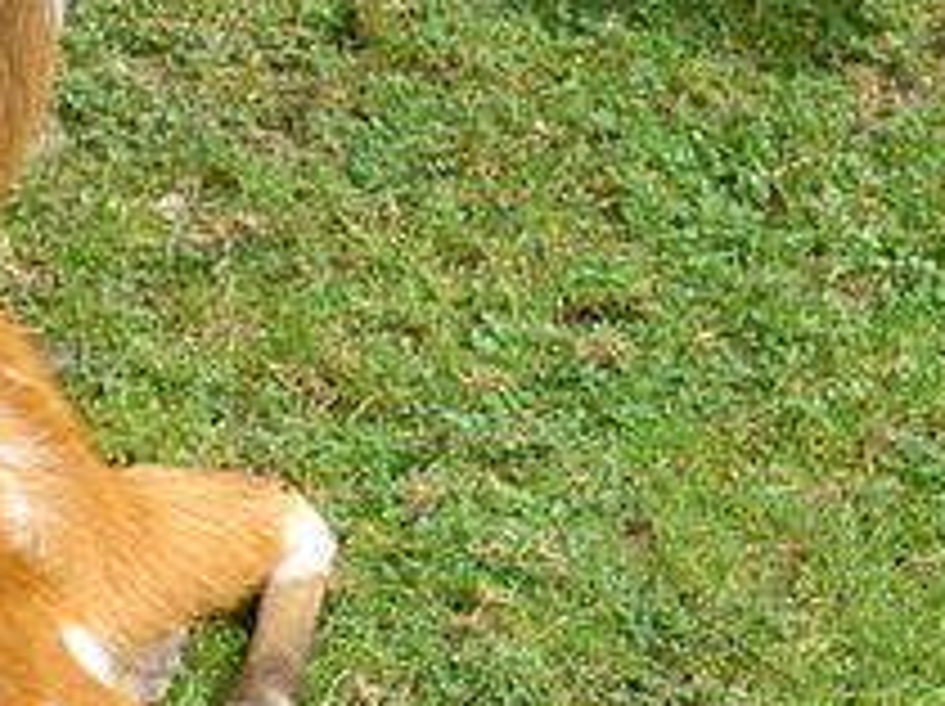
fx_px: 10607
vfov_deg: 3.8
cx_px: 459
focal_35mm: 389
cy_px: 162
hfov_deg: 5.1
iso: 50
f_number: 4.9
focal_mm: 16.8
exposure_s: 1/100
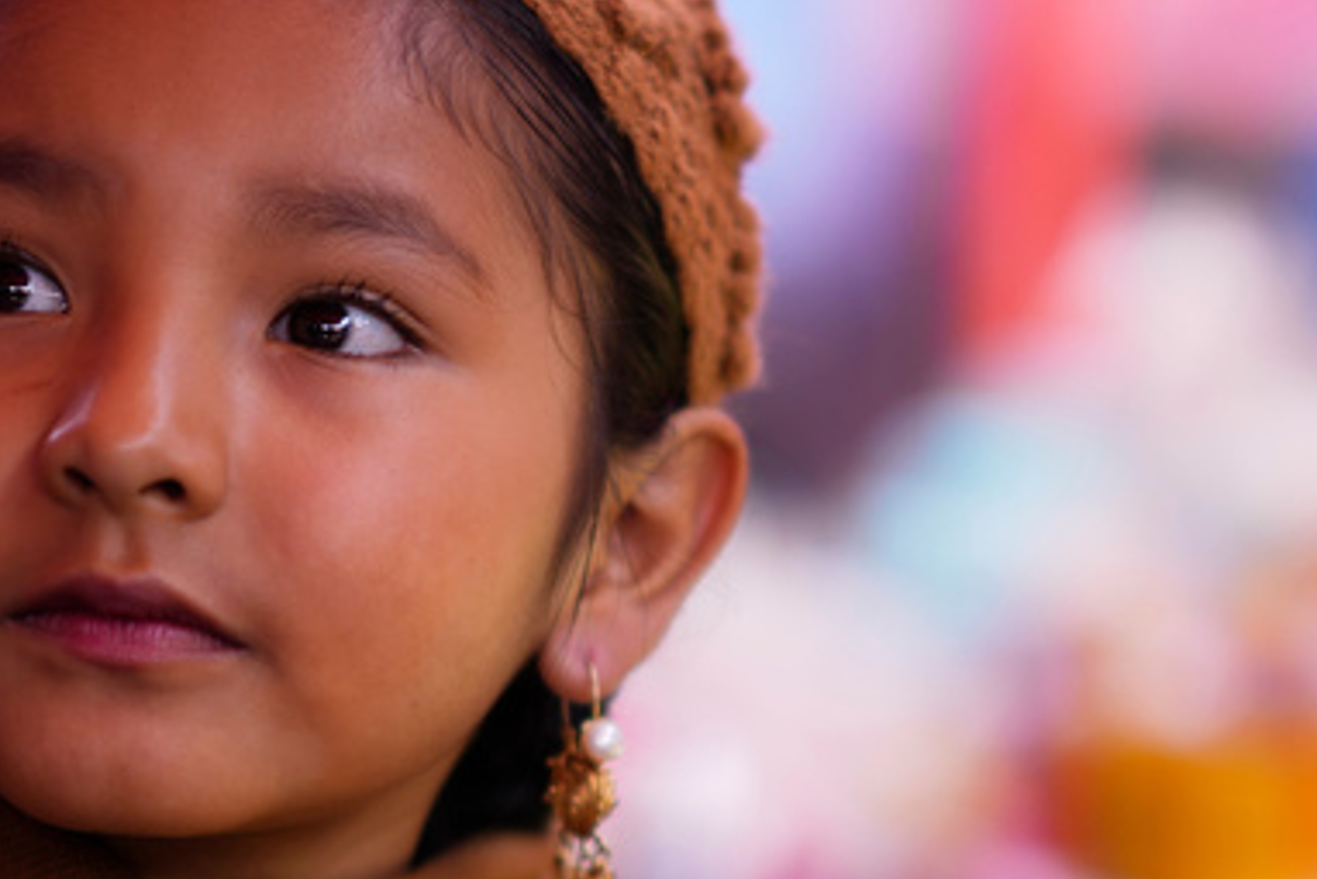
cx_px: 1014
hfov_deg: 9.0
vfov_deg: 6.0
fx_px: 8344
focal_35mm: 228
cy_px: 957
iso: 50
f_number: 1.4
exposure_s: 1/320
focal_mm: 85
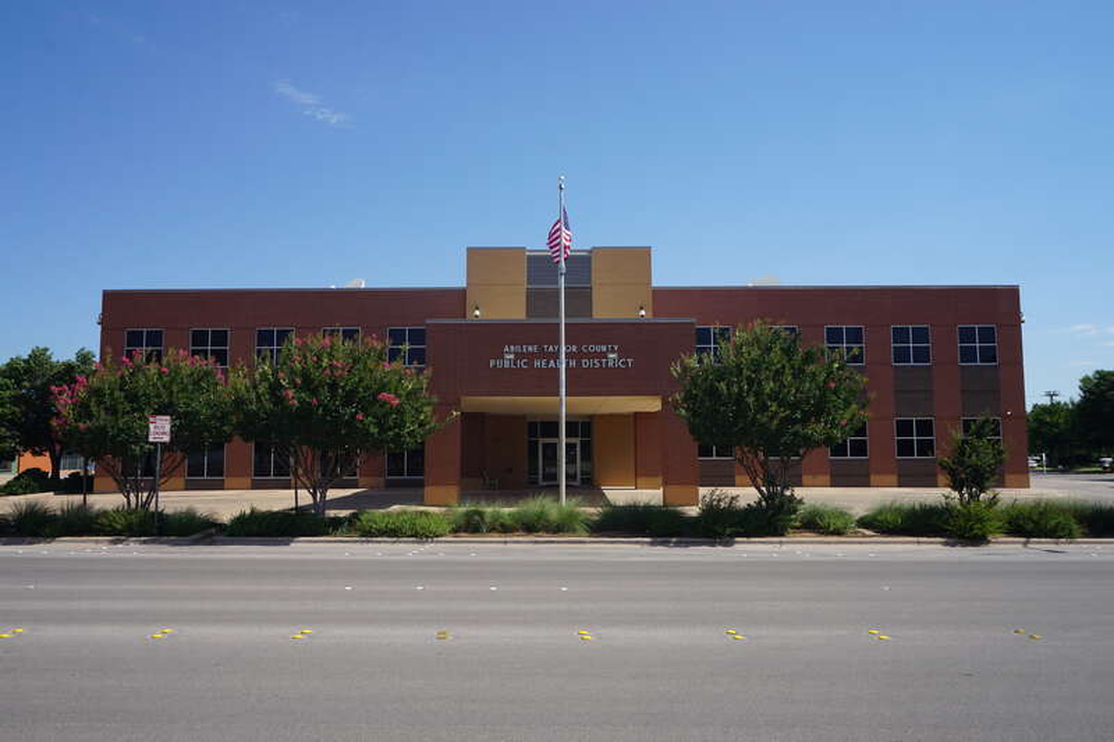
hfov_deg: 64.6
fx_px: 882
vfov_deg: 45.7
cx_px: 557
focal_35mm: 28
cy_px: 371
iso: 100
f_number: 11
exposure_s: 1/160
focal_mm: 19
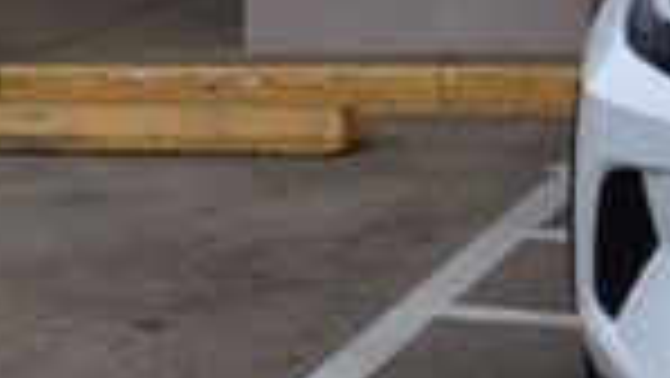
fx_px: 3111
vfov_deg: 6.8
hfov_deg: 11.3
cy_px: -202
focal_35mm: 175
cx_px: 1259
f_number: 9
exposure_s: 1/100
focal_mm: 26
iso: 400
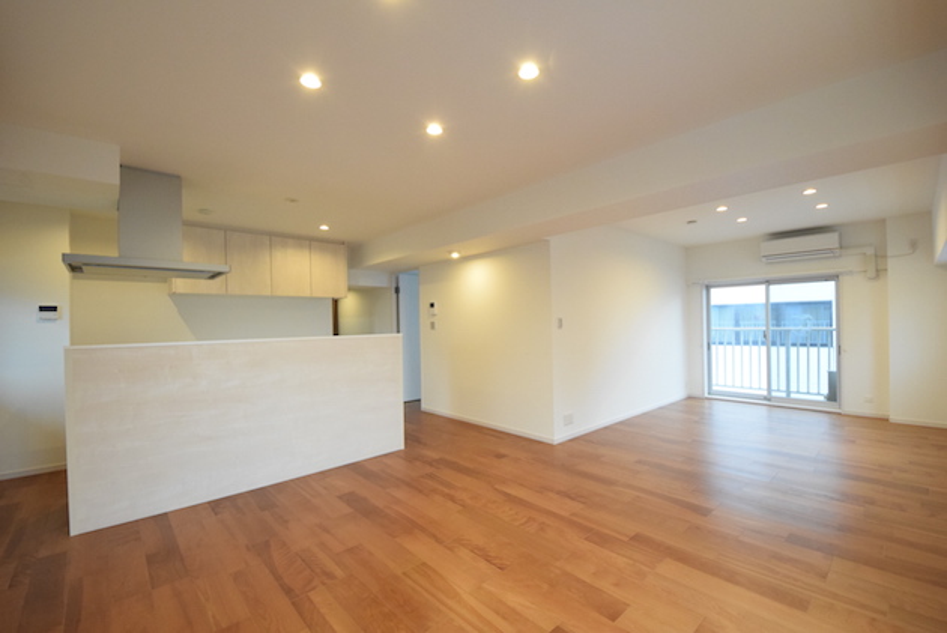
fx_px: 375
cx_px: 474
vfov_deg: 80.3
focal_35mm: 14
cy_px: 316
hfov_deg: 103.2
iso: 3200
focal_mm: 9.5
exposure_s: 1/125
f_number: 7.1
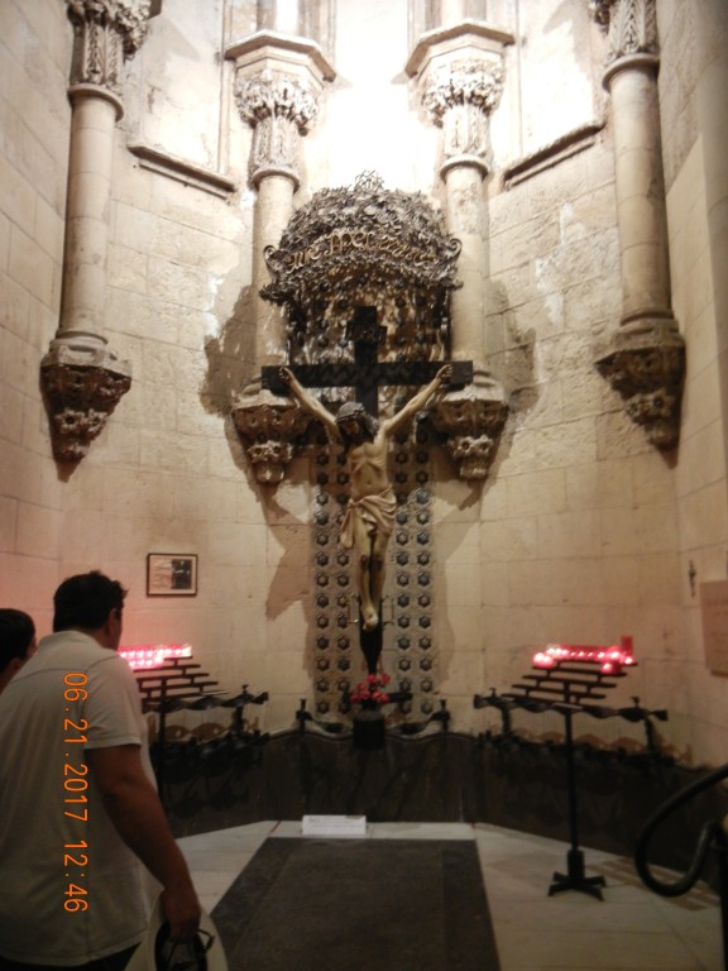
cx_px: 364
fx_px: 841
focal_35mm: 30
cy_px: 486
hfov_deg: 46.8
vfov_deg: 60.0
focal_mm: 5.4
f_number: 3.5
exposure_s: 1/5
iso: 400
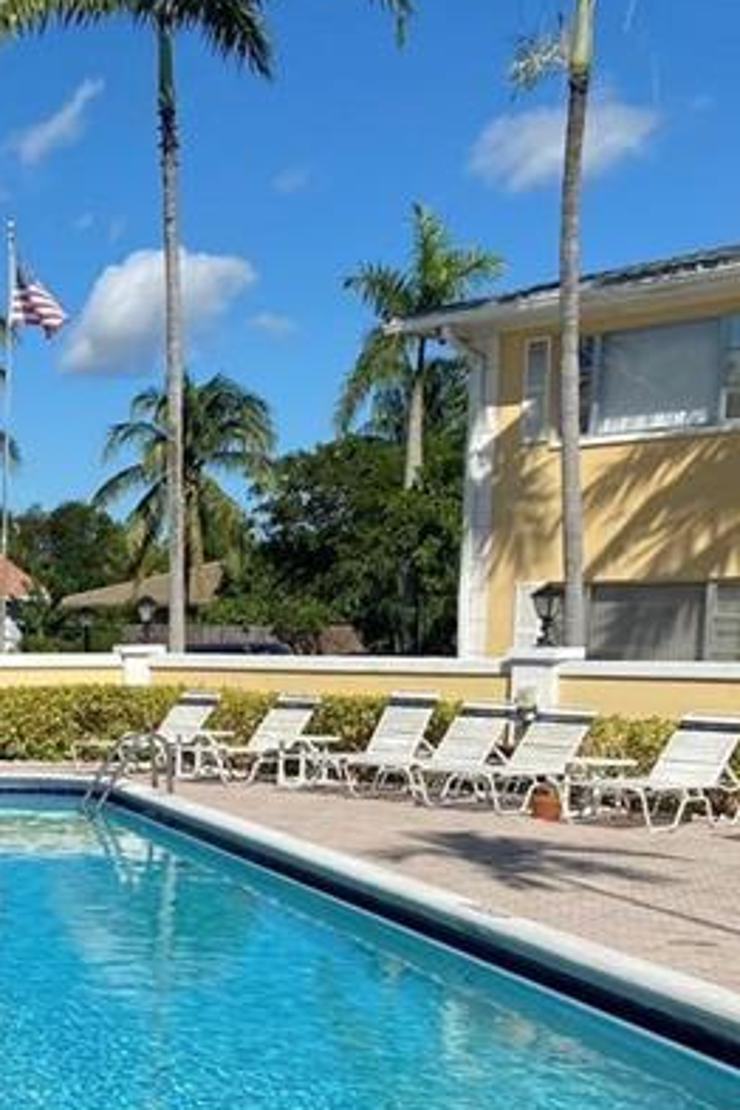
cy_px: 813
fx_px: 1696
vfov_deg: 35.5
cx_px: -299
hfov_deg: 21.5
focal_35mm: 55
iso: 32
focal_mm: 4.25
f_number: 1.8
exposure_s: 1/4831
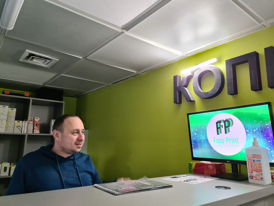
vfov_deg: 53.1
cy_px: 103
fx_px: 206
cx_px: 137
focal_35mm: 26
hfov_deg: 67.3
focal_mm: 5.4
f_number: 1.8
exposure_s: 1/50
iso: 640
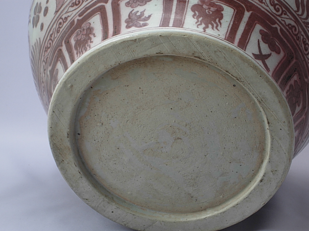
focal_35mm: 137
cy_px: 123
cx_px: 158
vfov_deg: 10.8
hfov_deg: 14.4
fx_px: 1223
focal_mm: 26.3
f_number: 5.3
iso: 50
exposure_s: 1/5.8
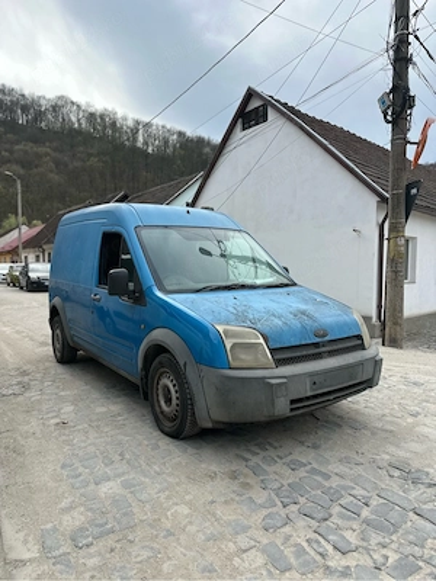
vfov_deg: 71.6
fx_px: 403
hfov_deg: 56.8
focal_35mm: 24
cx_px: 218
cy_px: 290
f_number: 1.78
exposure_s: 1/3058
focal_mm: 6.86
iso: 80
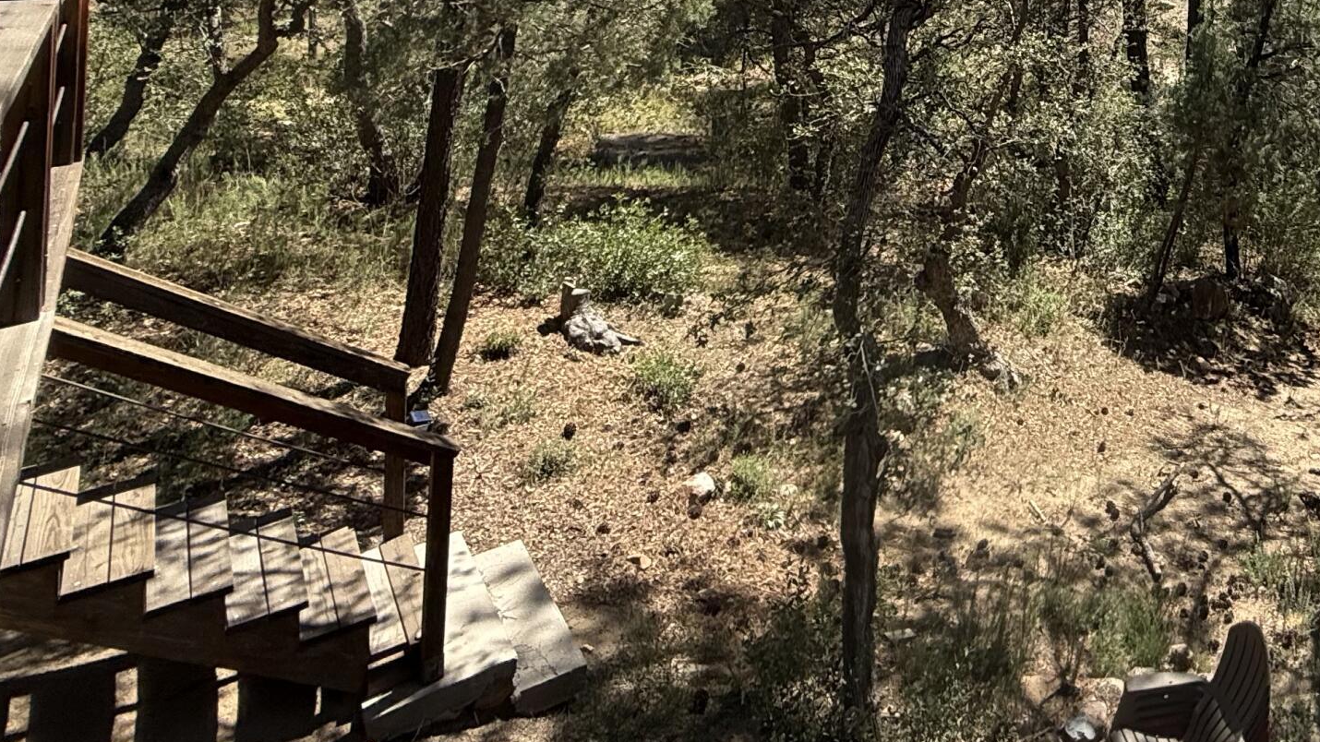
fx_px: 1120
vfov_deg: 30.9
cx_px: 1233
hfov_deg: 52.2
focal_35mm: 32
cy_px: -150
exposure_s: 1/1033
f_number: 2.2
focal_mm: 2.22
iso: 64
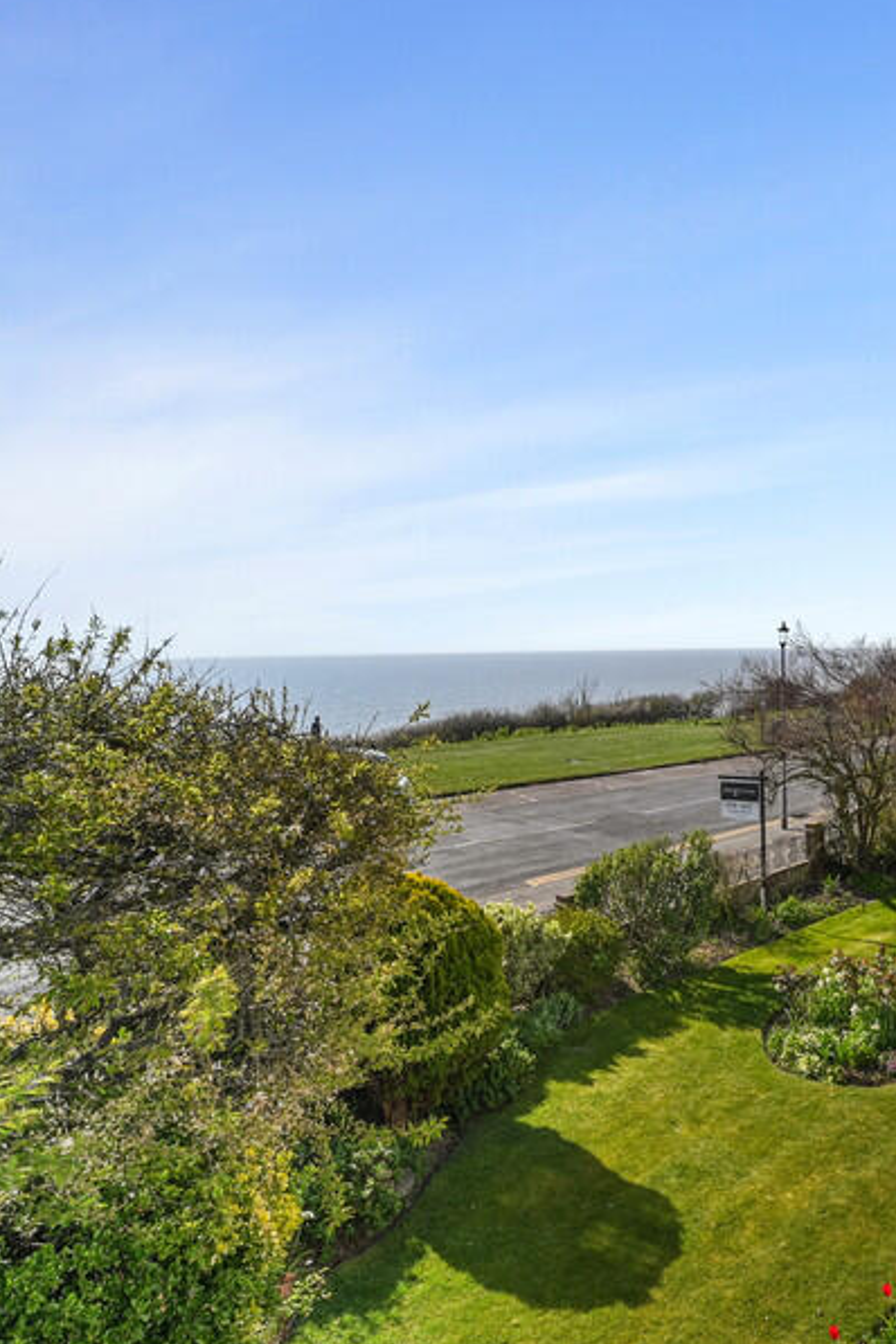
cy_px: 625
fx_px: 896
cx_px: 844
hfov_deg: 46.6
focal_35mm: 24
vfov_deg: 73.6
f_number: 10
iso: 400
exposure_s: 1/125
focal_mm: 14
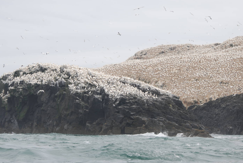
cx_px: 114
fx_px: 818
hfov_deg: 16.9
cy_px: 74
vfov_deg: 11.4
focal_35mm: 121
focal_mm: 70
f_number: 5.6
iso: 160
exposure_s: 1/500
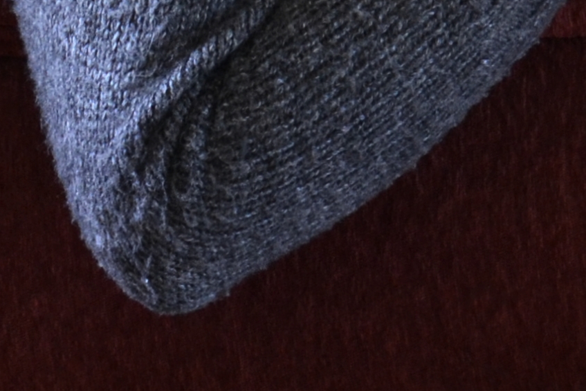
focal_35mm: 282
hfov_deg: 7.3
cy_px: -9
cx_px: 447
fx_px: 4586
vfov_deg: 4.9
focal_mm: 35
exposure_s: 1/3
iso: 800
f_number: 4.5
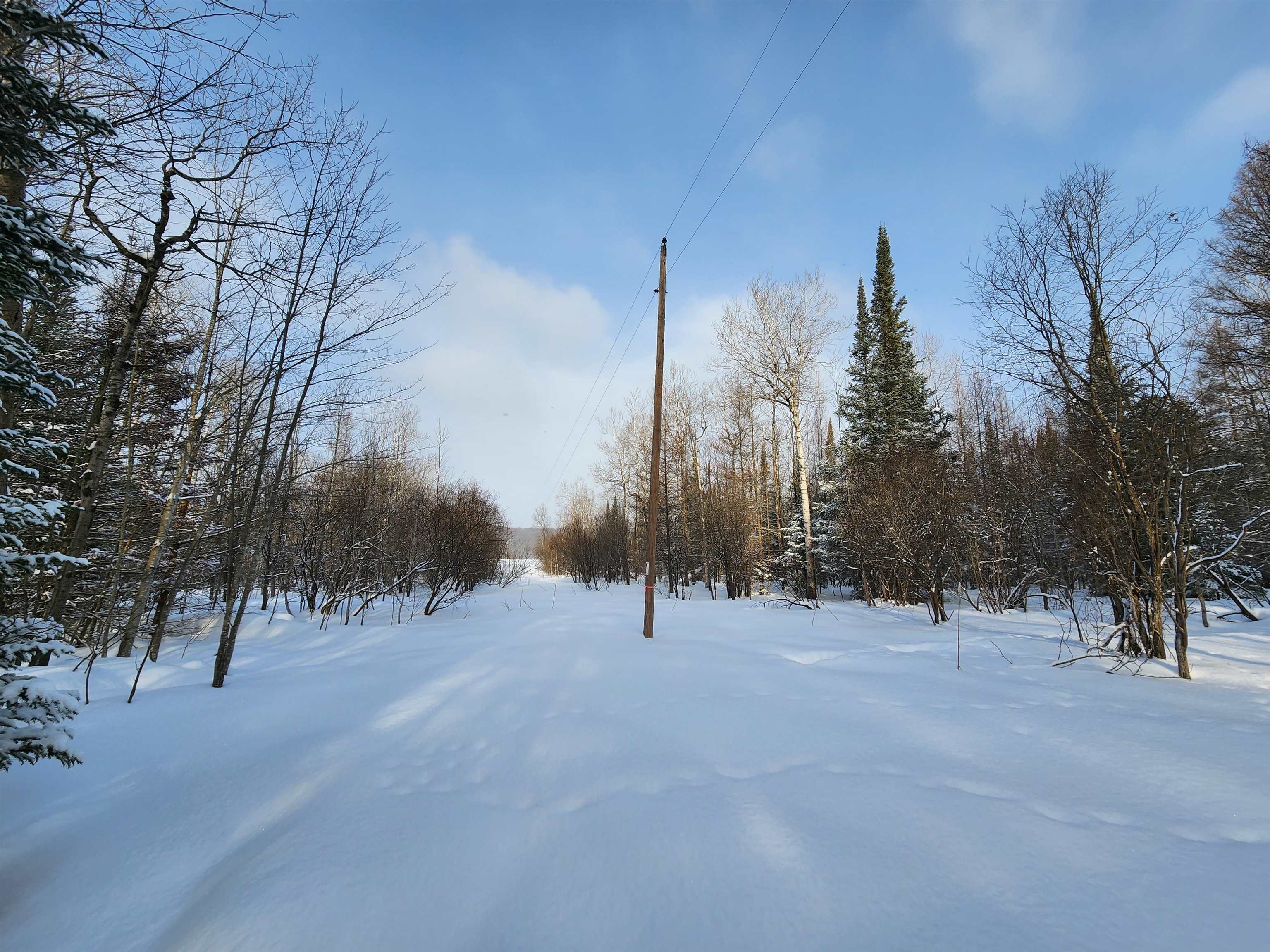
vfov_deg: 89.9
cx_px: 635
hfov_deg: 106.2
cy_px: 476
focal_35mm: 13
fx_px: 477
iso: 50
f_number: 2.2
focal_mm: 2.2
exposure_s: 1/1321
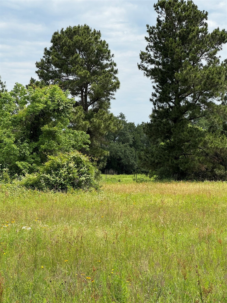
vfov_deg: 25.3
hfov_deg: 19.1
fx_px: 673
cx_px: 114
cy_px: 152
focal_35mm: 77
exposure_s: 1/576
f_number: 2.8
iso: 25
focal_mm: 9
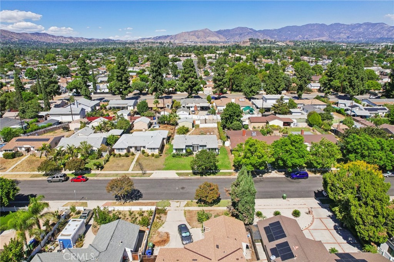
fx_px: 241
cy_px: 131
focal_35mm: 22
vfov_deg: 57.2
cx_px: 197
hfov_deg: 78.6
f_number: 2.8
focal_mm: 8.38
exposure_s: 1/2500
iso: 130
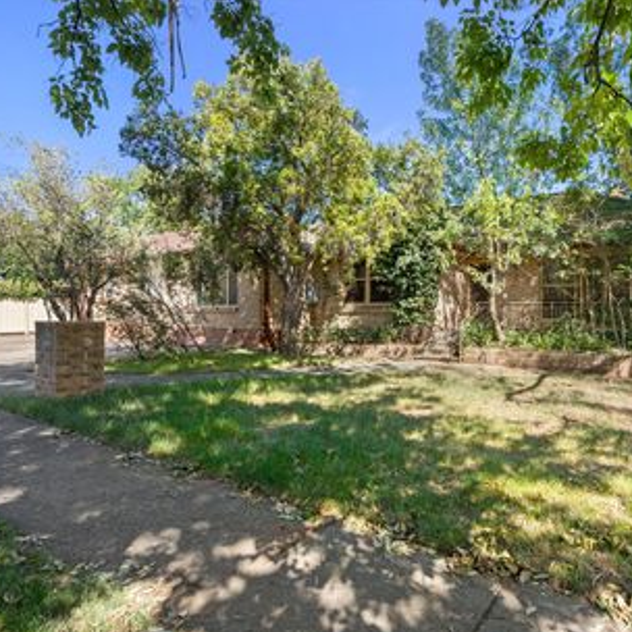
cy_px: 323
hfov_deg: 69.8
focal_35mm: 21
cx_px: 428
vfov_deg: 72.1
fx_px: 434
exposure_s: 1/40
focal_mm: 16
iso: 100
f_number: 11
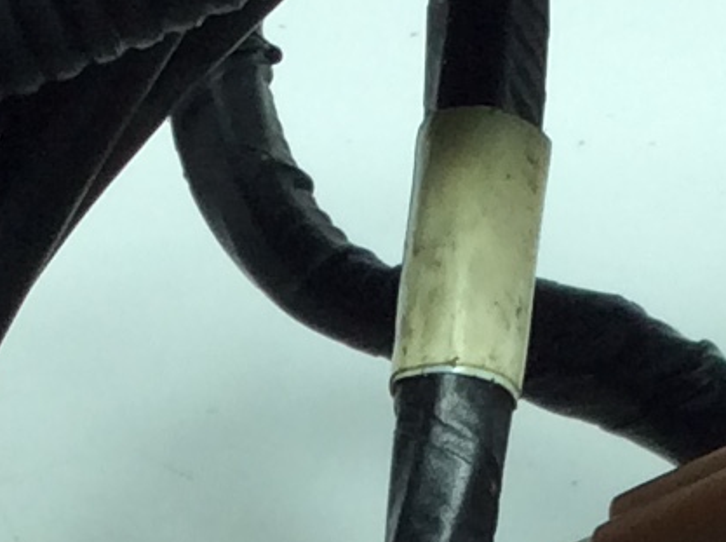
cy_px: 917
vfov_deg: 7.3
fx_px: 4165
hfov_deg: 10.0
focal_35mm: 199
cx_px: 345
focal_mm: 3.3
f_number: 2.4
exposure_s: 1/253
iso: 32
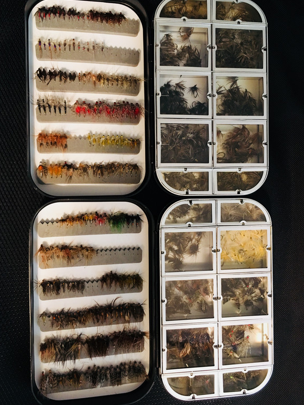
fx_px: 351
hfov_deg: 46.8
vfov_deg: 60.0
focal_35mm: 30
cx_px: 150
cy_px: 198
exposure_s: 1/24
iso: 200
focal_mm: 4.15
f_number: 2.2
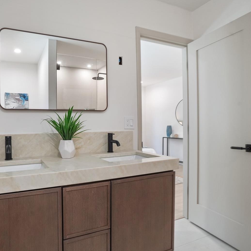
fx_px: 172
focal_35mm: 21
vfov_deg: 72.1
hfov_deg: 70.2
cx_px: 85
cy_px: 128
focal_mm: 16
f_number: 8
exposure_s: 1/30
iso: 8000
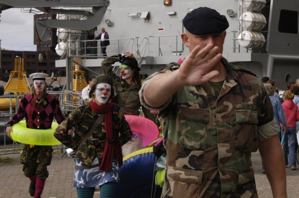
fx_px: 647
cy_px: 99
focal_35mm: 78
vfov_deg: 17.5
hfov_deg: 26.0
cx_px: 150
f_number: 13
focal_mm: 52
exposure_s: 1/640
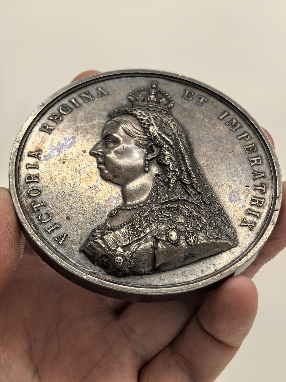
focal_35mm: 54
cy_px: 191
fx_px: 595
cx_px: 143
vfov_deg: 35.5
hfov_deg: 27.0
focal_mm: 6.98
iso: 100
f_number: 2
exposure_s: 1/100
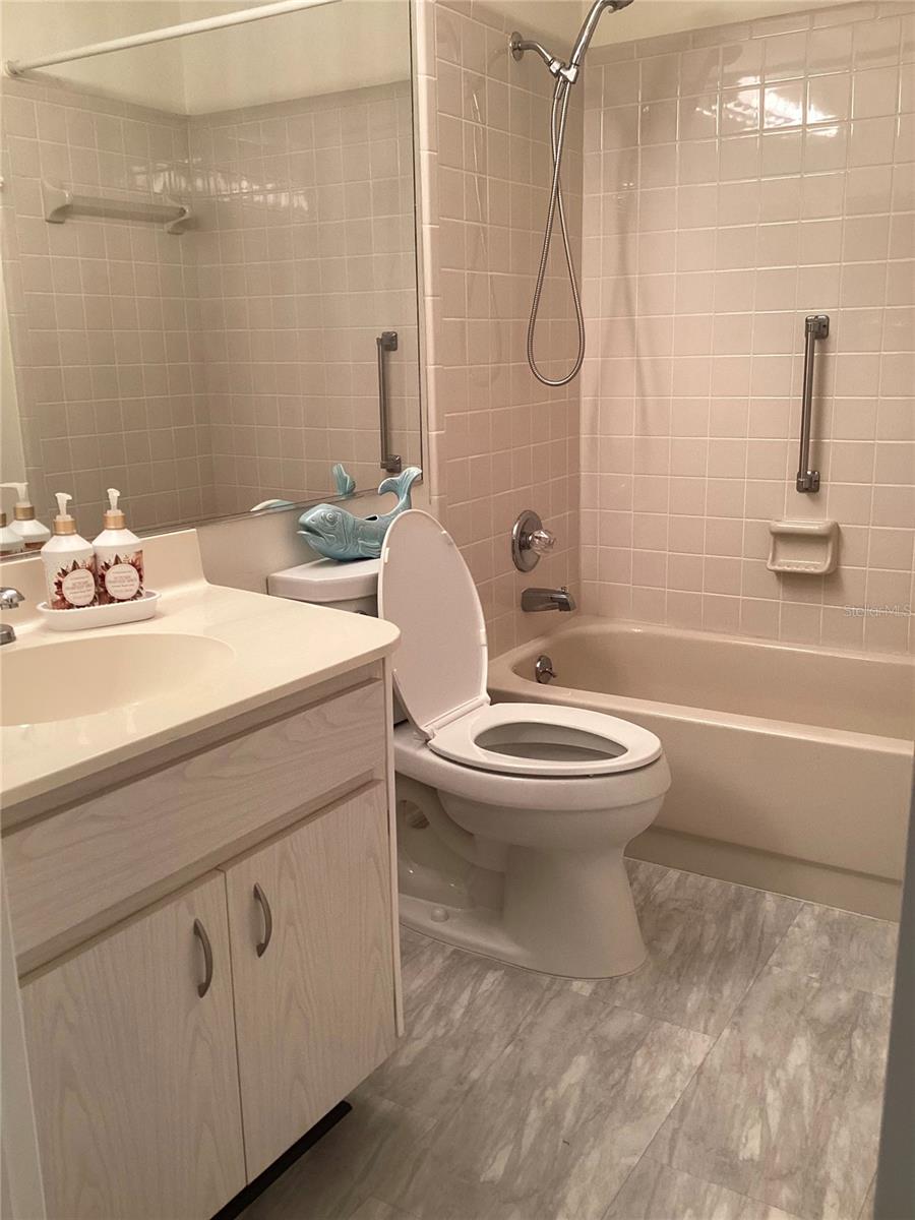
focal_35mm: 31
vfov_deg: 58.4
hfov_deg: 45.4
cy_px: 610
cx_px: 458
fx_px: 1093
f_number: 2.4
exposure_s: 1/60
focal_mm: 3.3
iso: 100
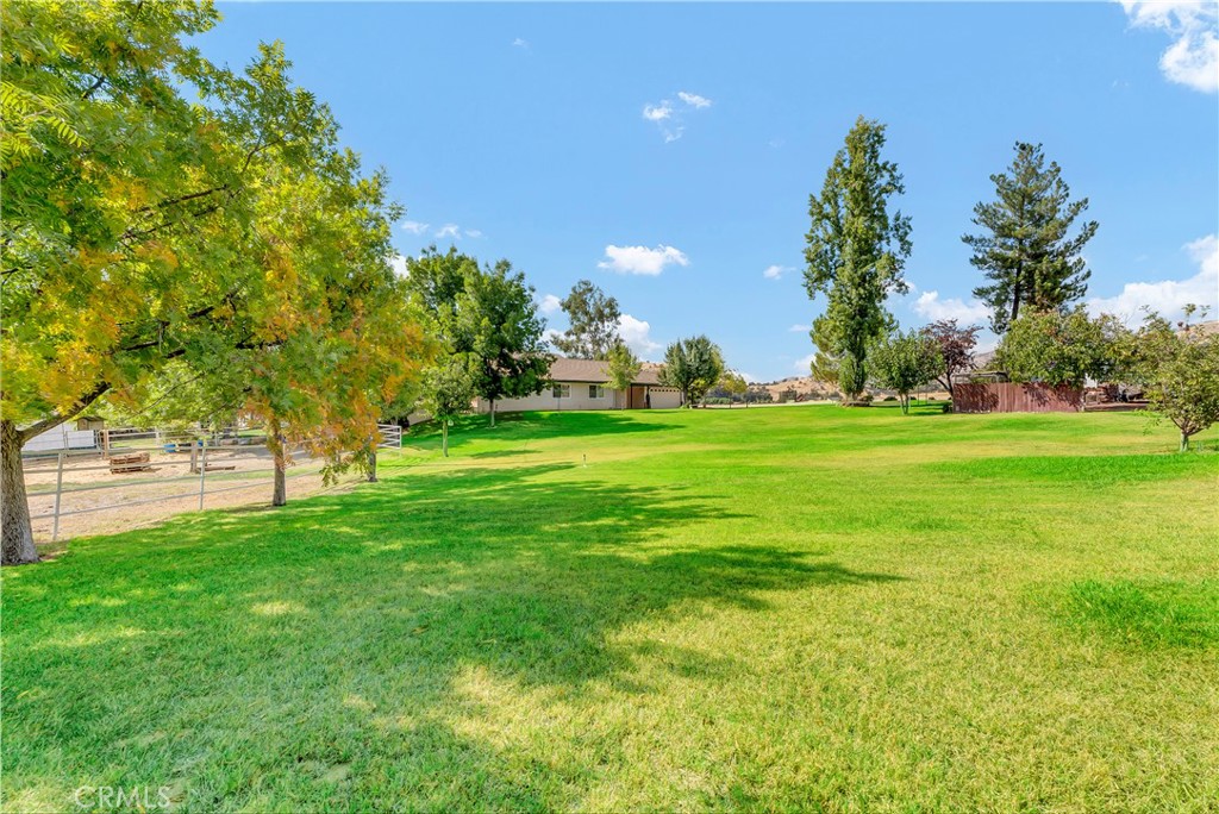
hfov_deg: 96.7
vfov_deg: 73.8
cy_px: 407
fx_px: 542
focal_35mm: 16
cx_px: 610
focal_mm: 16
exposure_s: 1/125
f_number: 10
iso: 80
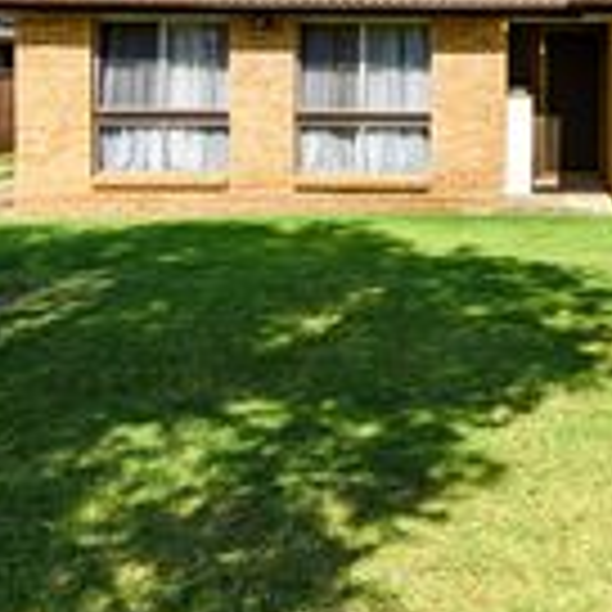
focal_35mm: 47
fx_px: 940
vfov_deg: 34.3
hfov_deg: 34.4
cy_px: 74
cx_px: 531
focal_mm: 16
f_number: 11
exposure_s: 1/500
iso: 400
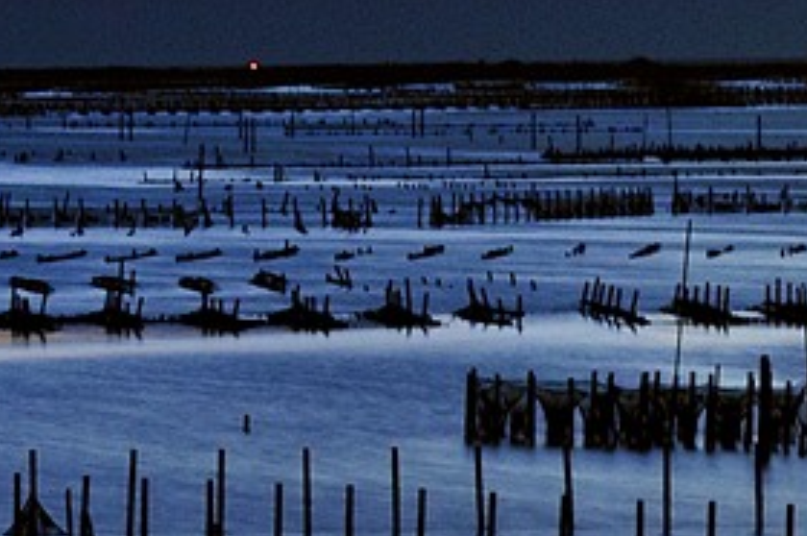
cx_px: -1375
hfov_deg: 4.3
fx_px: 10543
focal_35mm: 471
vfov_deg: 2.9
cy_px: 514
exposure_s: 20.7
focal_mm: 55
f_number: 8
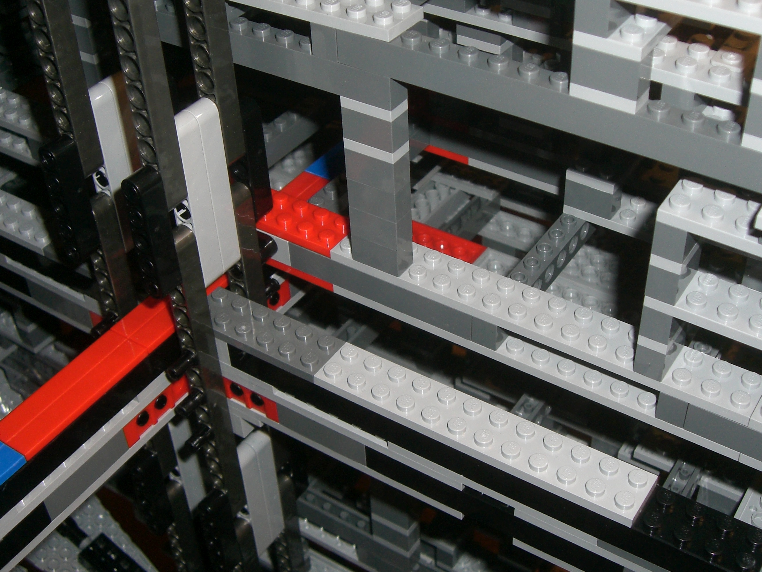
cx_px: 414
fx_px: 1079
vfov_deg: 29.7
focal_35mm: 49
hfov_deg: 38.9
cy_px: 253
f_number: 2.7
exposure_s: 1/60
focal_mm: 6.2
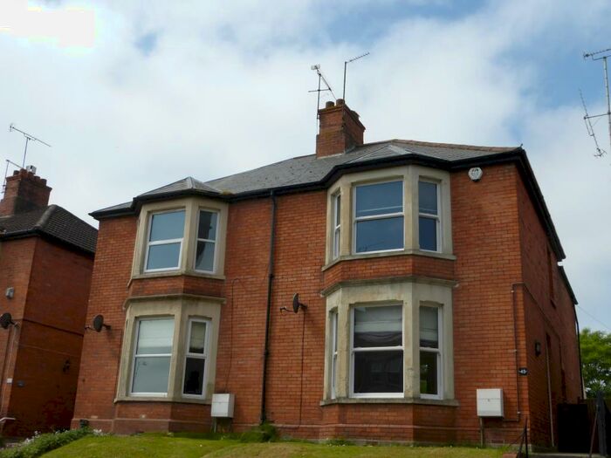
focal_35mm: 39
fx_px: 688
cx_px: 306
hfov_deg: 47.9
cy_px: 229
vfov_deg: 36.8
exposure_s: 1/1000
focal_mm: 6.9
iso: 100
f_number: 3.9
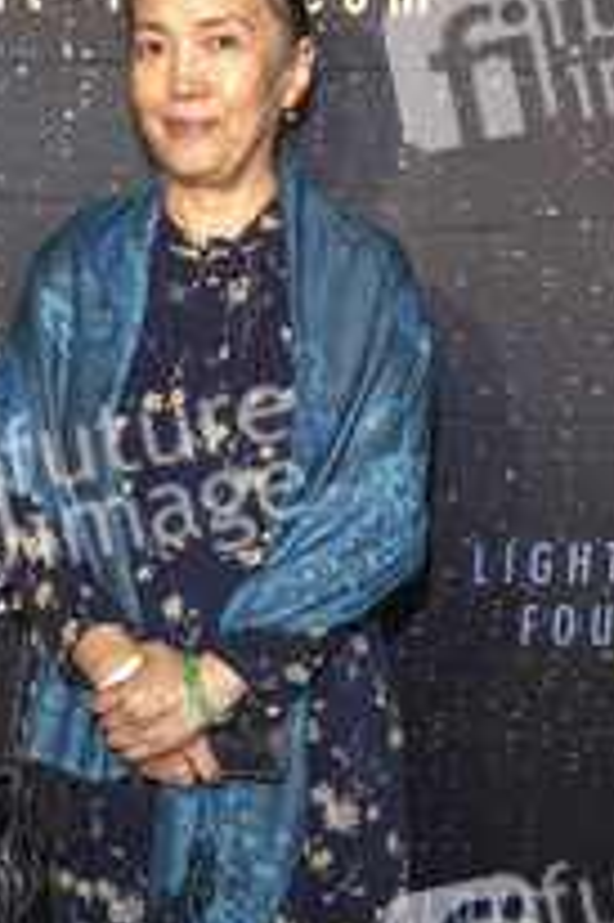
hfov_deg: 19.9
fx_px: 1742
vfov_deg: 29.1
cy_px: 717
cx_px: 206
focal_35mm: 68
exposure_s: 1/200
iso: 800
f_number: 5.6
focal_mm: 35
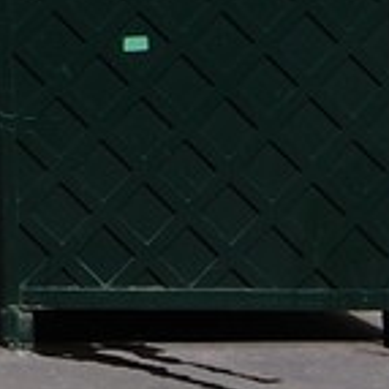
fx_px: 5302
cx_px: -1265
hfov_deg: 3.9
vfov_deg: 4.0
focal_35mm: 417
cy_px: -966
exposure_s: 1/125
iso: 200
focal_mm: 44
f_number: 14
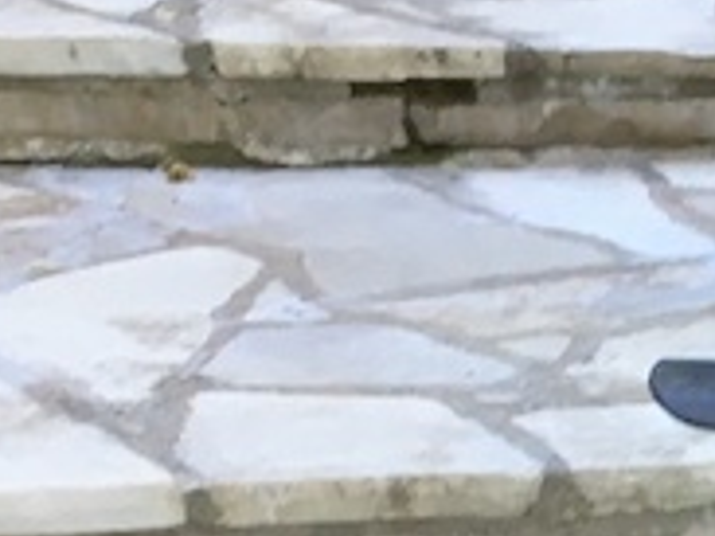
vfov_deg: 11.1
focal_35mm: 127
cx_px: 1199
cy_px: 841
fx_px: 2621
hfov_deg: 14.1
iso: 25
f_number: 2.2
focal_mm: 4.15
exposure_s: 1/30
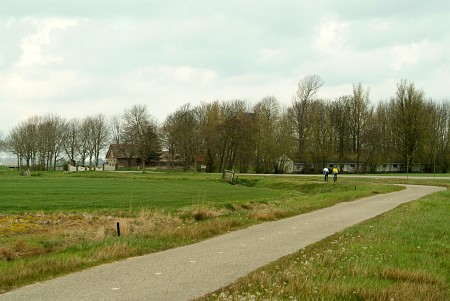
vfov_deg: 11.2
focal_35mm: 123
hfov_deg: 16.6
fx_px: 1539
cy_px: 150
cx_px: 225
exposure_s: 1/180
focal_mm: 82
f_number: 6.7
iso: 200
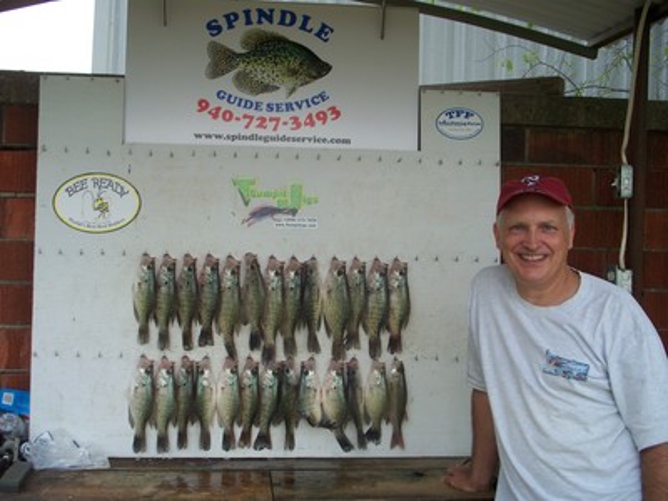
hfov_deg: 40.4
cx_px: 334
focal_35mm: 47
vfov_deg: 30.9
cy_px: 250
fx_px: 907
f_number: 2.9
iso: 64
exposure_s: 1/160
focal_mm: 9.86
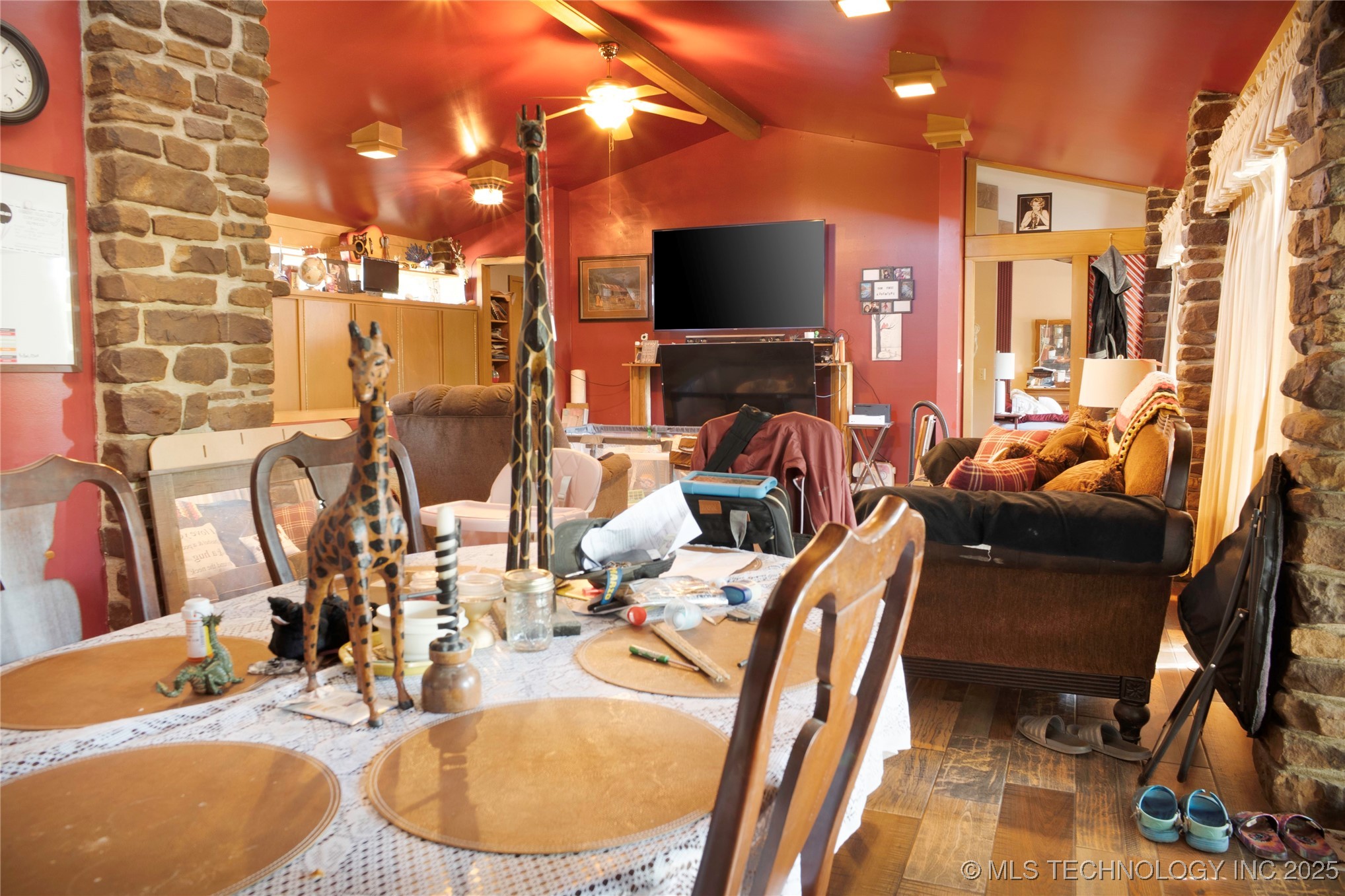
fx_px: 897
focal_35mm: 24
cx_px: 672
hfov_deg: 73.7
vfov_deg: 53.1
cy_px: 448
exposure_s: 1/1.25
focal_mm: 16
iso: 400
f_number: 8
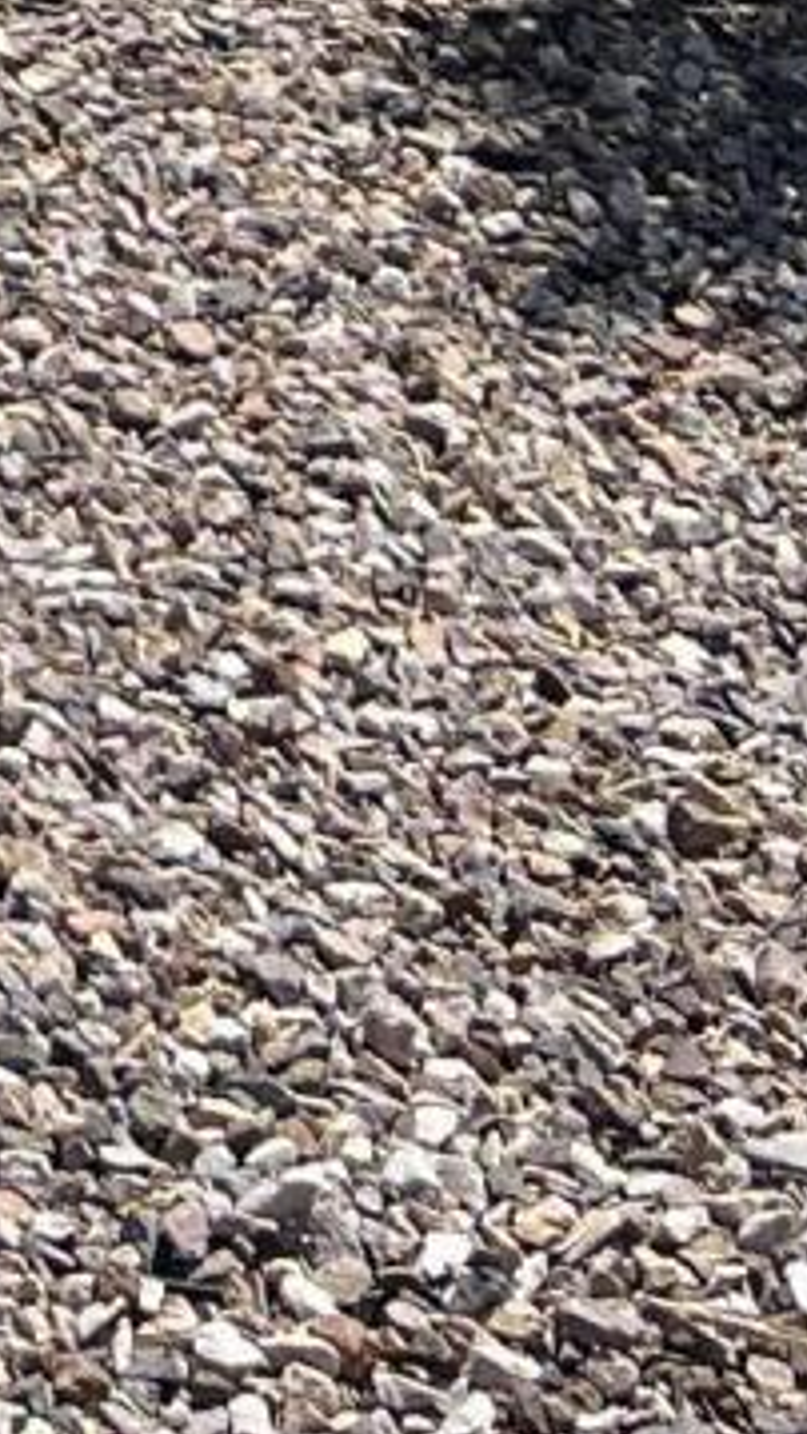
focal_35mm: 158
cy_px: -2233
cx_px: -1522
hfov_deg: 7.0
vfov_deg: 11.0
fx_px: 6009
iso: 50
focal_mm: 5.7
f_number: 1.5
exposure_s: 1/3257
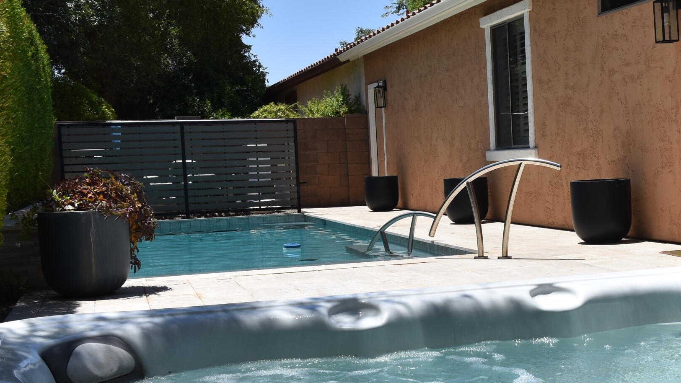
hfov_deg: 34.6
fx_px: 1047
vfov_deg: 20.6
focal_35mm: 58
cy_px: 260
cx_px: 570
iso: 160
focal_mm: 20
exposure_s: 1/500
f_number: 8
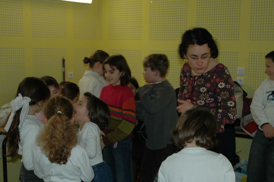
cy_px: 117
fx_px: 469
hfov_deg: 32.5
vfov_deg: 21.9
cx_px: 146
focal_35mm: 62
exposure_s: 1/60
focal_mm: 29
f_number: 4
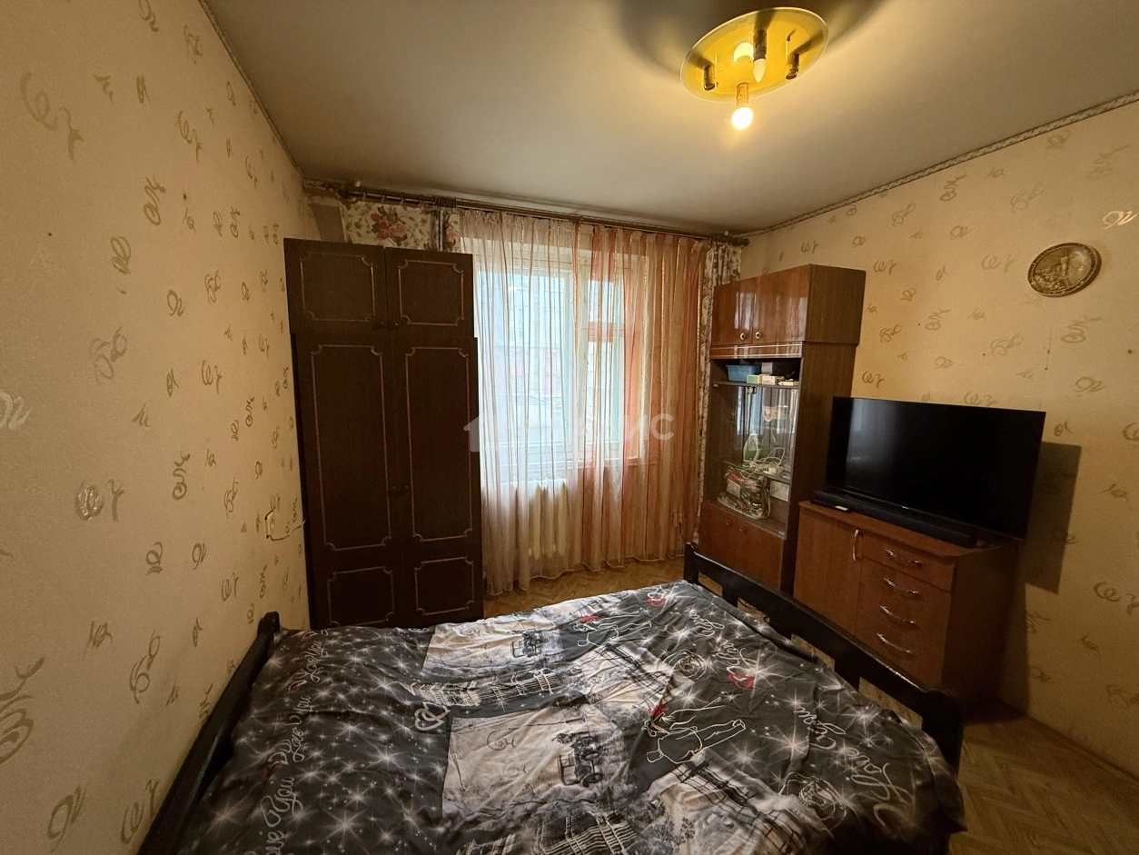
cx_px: 570
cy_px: 428
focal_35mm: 14
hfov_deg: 102.1
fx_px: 461
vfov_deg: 85.7
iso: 400
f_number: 2.2
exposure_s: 1/50
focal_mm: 2.22
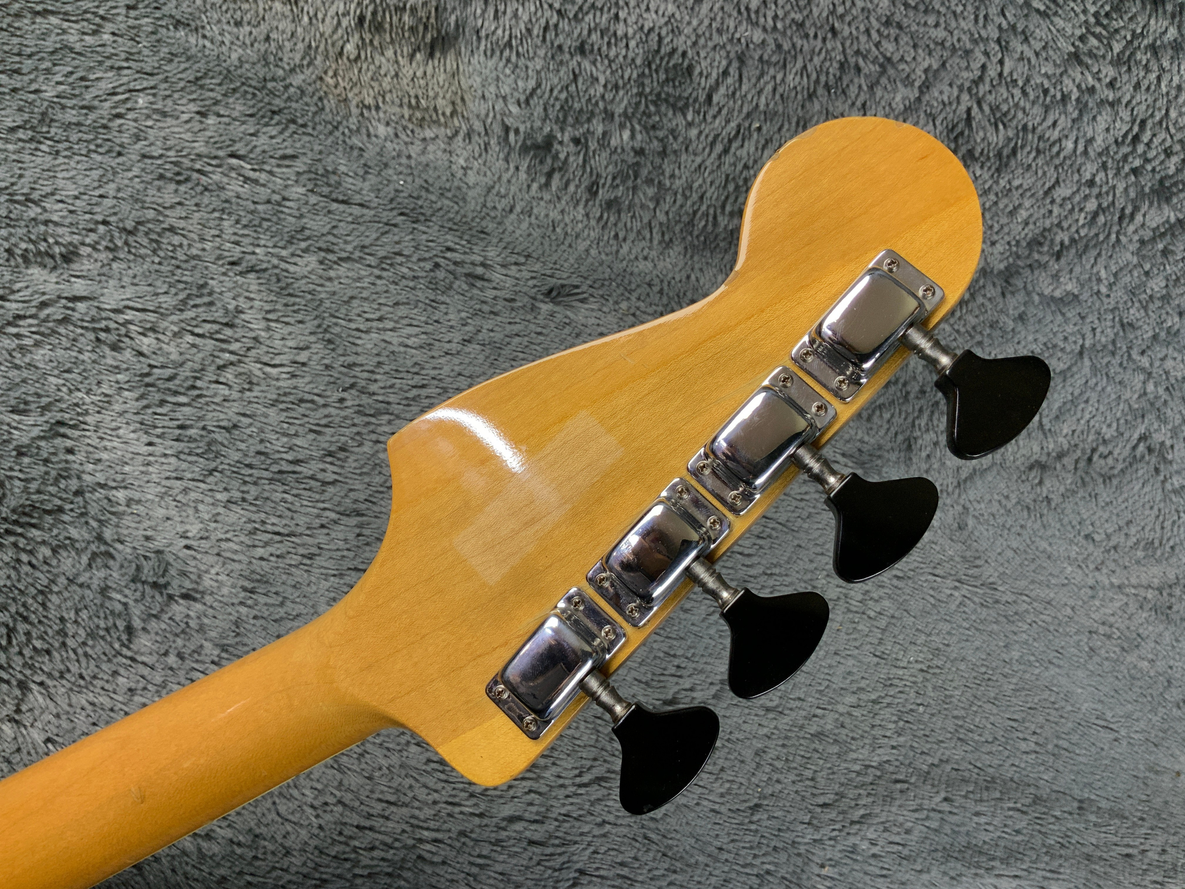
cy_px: 444
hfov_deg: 61.7
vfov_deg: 48.2
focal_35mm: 29
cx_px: 592
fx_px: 993
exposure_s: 1/60
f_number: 1.8
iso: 50
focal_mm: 3
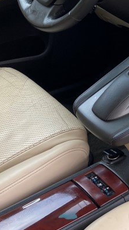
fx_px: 481
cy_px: 64
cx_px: 248
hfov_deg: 13.4
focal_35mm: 79
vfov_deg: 26.6
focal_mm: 3.99
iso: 25
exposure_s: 1/121
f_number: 1.8
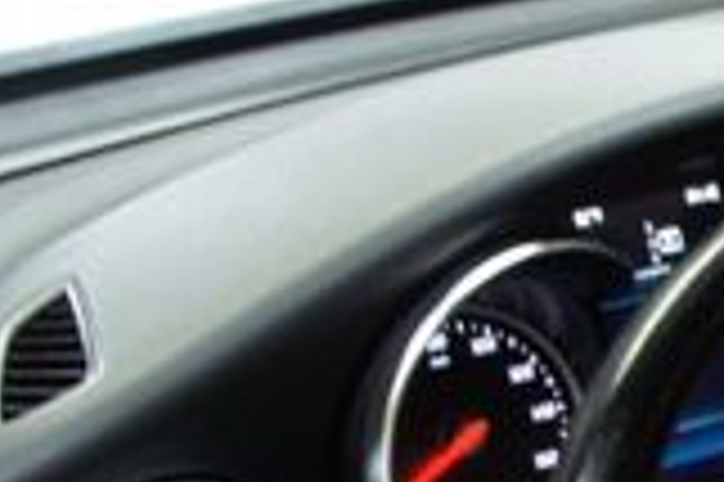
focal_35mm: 107
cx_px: 1435
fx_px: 2150
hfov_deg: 15.4
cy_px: 887
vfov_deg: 11.7
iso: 1000
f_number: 3.5
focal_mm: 18
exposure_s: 1/30
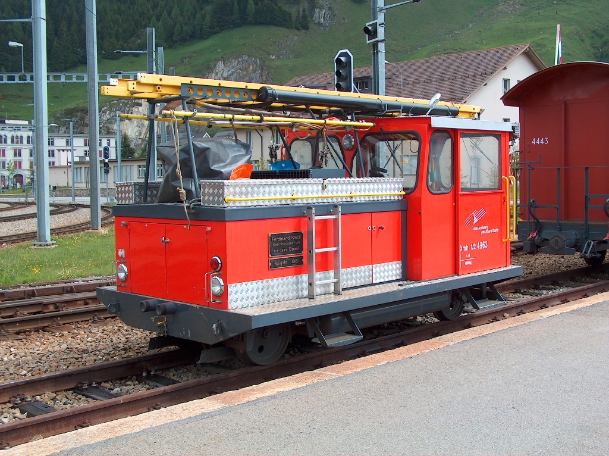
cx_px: 304
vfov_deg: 32.8
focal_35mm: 44
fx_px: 773
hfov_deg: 43.0
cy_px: 228
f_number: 4.8
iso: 100
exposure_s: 1/202
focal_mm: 8.96
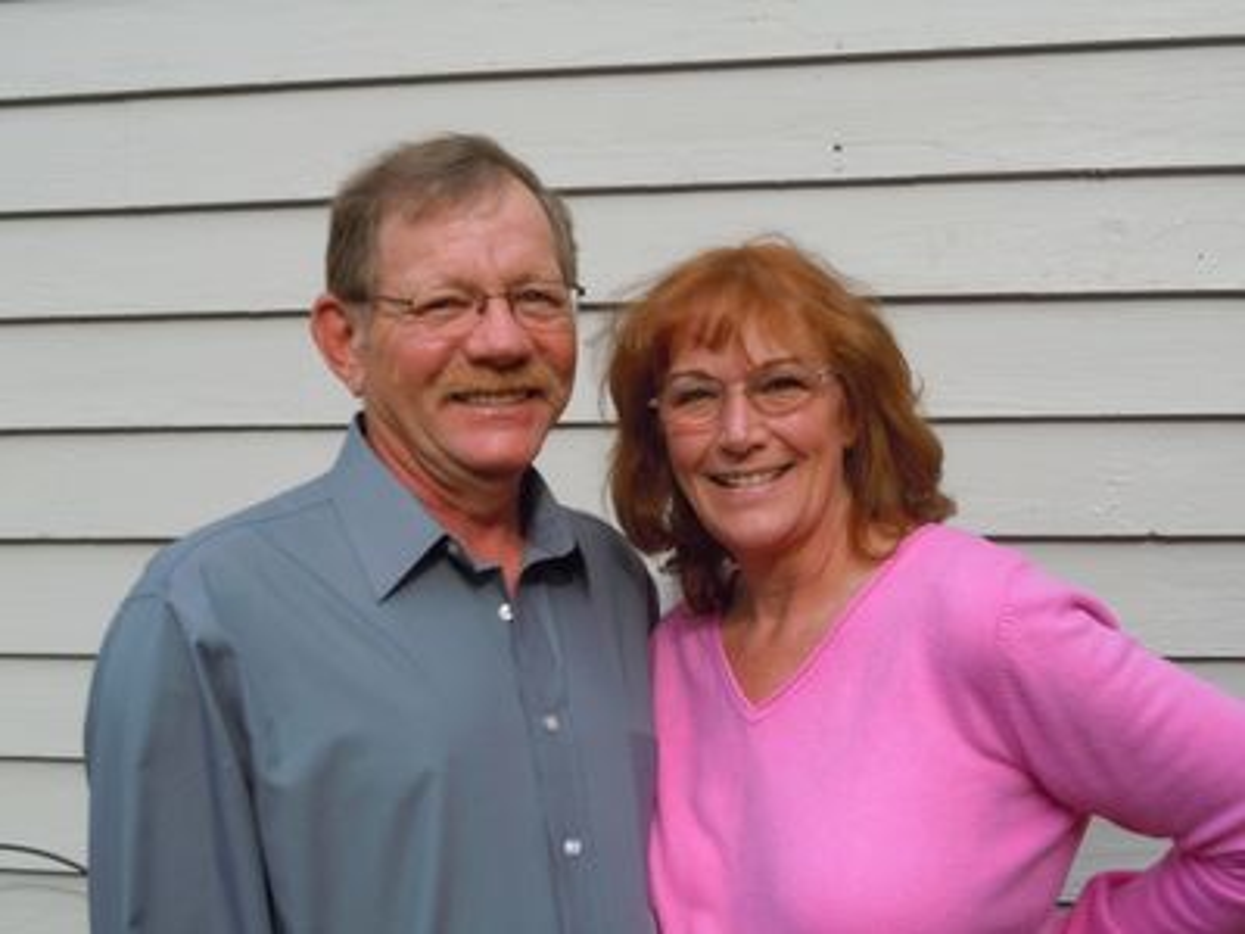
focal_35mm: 54
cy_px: 467
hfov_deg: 35.5
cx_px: 622
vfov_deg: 27.0
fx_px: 1942
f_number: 4.9
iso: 100
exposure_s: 1/250
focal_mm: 9.6
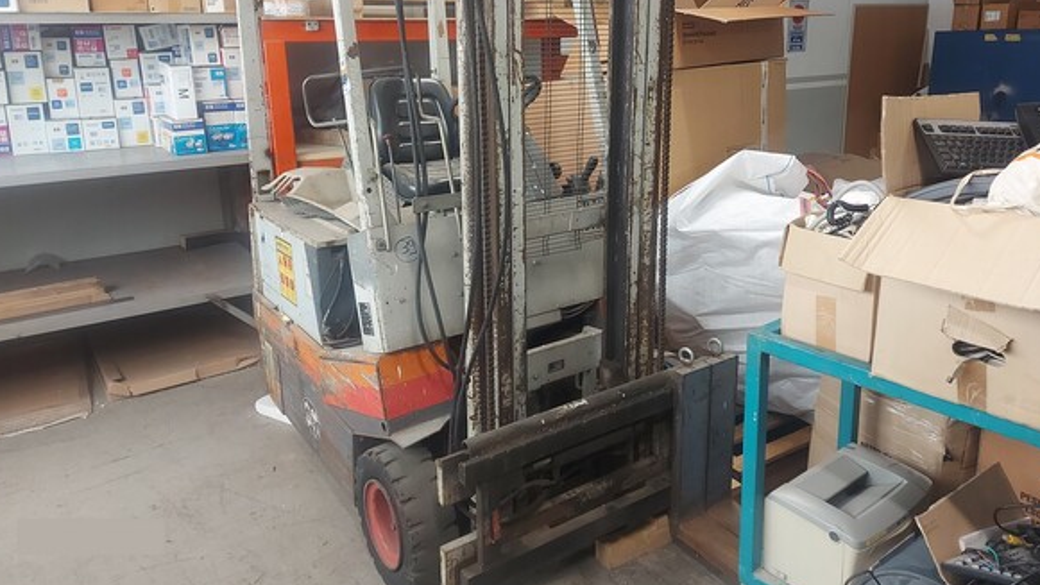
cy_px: 206
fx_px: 745
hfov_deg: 69.9
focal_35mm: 27
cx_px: 514
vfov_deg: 42.5
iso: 200
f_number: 1.8
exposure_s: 1/50
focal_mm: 5.23
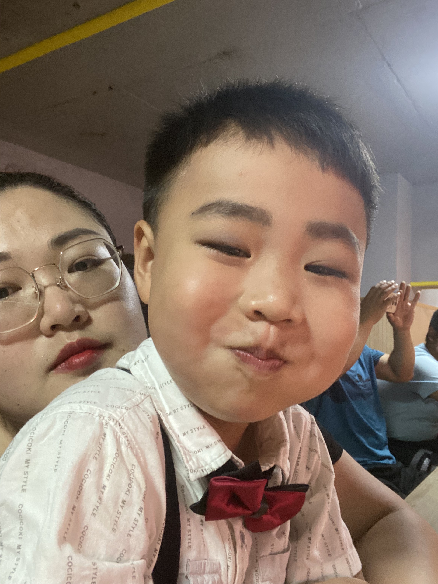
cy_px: 292
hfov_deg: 46.8
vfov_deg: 60.0
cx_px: 219
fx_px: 506
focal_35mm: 30
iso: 400
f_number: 2.2
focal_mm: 2.71
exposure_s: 1/30
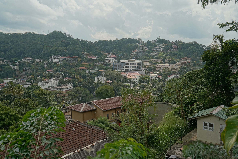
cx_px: 119
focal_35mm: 31
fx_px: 205
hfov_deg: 60.3
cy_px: 80
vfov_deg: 42.3
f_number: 9
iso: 400
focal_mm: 31
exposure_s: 1/400
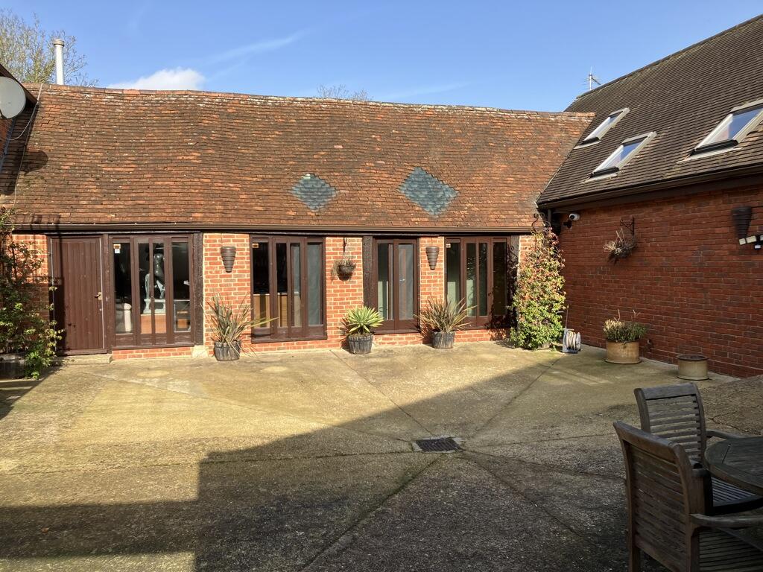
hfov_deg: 63.4
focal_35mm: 28
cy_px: 286
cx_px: 382
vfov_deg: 49.7
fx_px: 617
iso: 32
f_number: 1.8
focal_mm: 3.99
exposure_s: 1/972
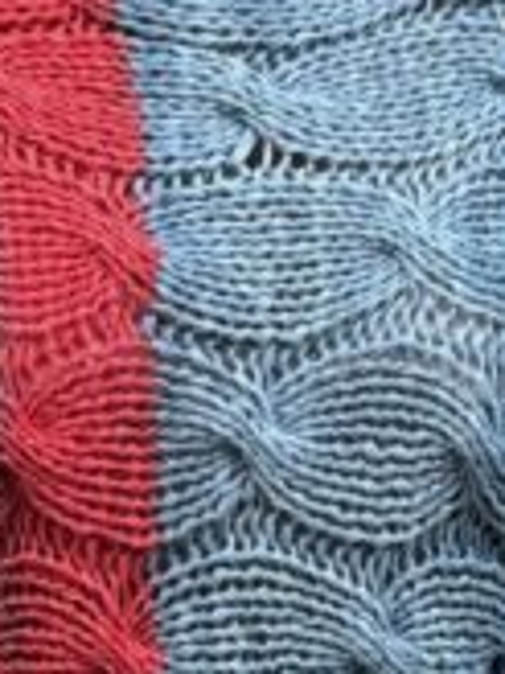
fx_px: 11418
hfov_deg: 2.5
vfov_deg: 3.4
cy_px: -41
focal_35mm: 587
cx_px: 218
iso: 50
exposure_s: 1/236
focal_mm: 15.66
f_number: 2.8
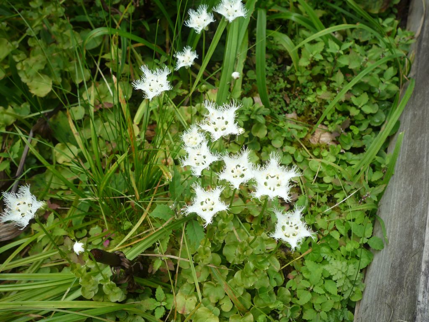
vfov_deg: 36.8
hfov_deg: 47.9
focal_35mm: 39
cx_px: 214
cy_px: 161
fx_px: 483
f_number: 4
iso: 100
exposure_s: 1/320
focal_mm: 6.8
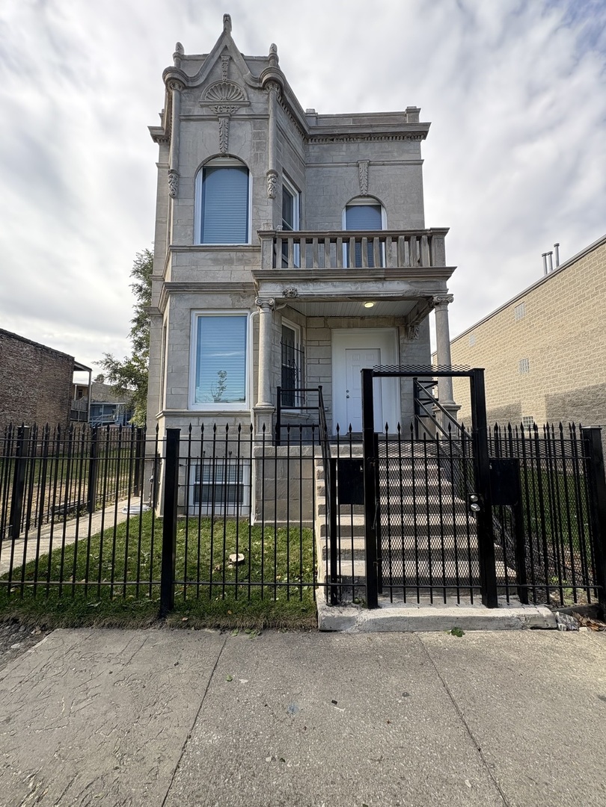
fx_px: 327
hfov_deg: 85.7
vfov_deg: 102.1
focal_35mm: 14
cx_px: 303
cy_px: 404
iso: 64
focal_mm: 2.22
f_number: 2.2
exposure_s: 1/485
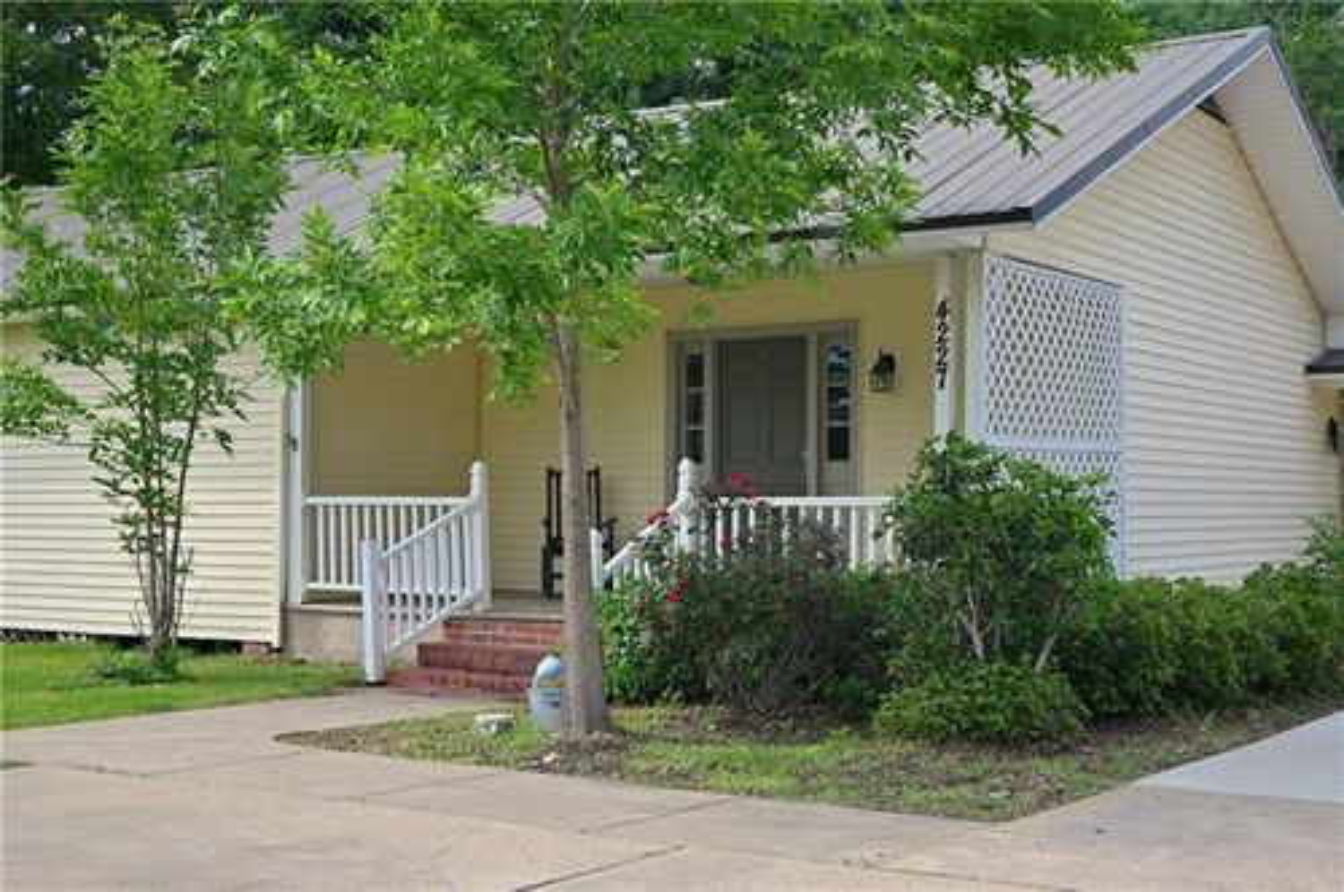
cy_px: 446
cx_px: 672
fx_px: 1864
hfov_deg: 39.6
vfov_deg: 26.9
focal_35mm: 50
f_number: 8
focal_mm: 50
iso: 200
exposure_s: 1/500
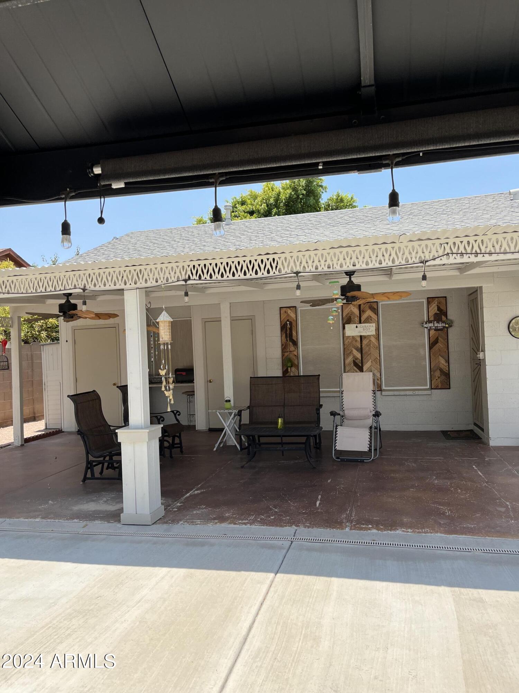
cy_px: 346
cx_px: 260
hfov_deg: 53.1
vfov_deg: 67.3
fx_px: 520
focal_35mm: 26
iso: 50
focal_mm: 5.1
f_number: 1.6
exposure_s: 1/2062
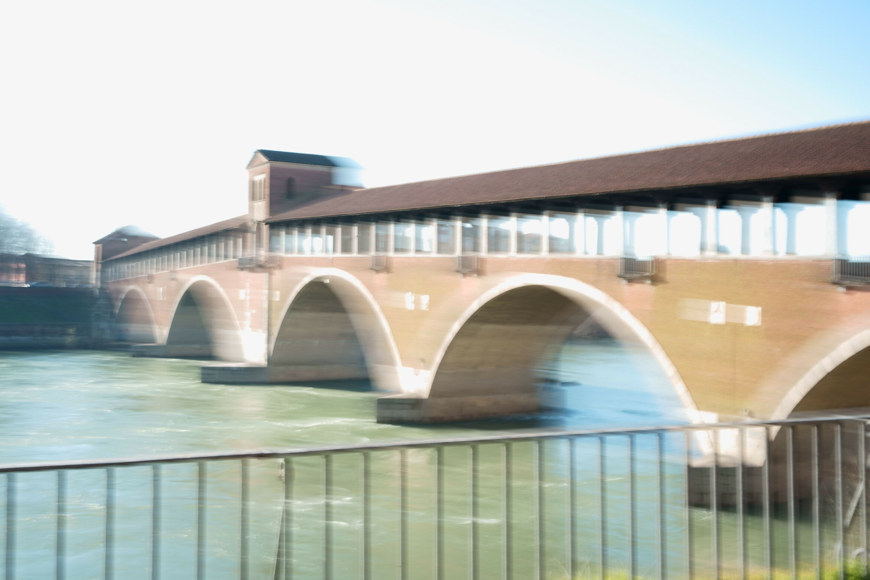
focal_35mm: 36
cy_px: 283
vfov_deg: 36.9
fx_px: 870
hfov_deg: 53.1
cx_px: 428
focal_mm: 35
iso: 50
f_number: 22
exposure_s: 1/5
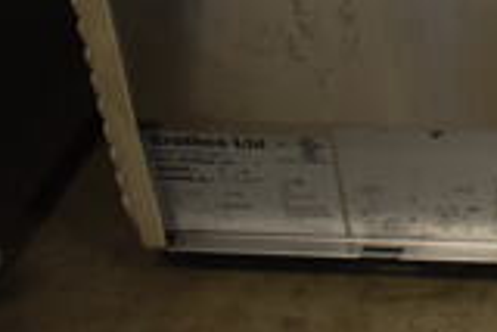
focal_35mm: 103
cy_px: -192
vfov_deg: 12.5
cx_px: 789
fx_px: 1423
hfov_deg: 17.4
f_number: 4.5
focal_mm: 18
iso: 800
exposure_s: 1/60
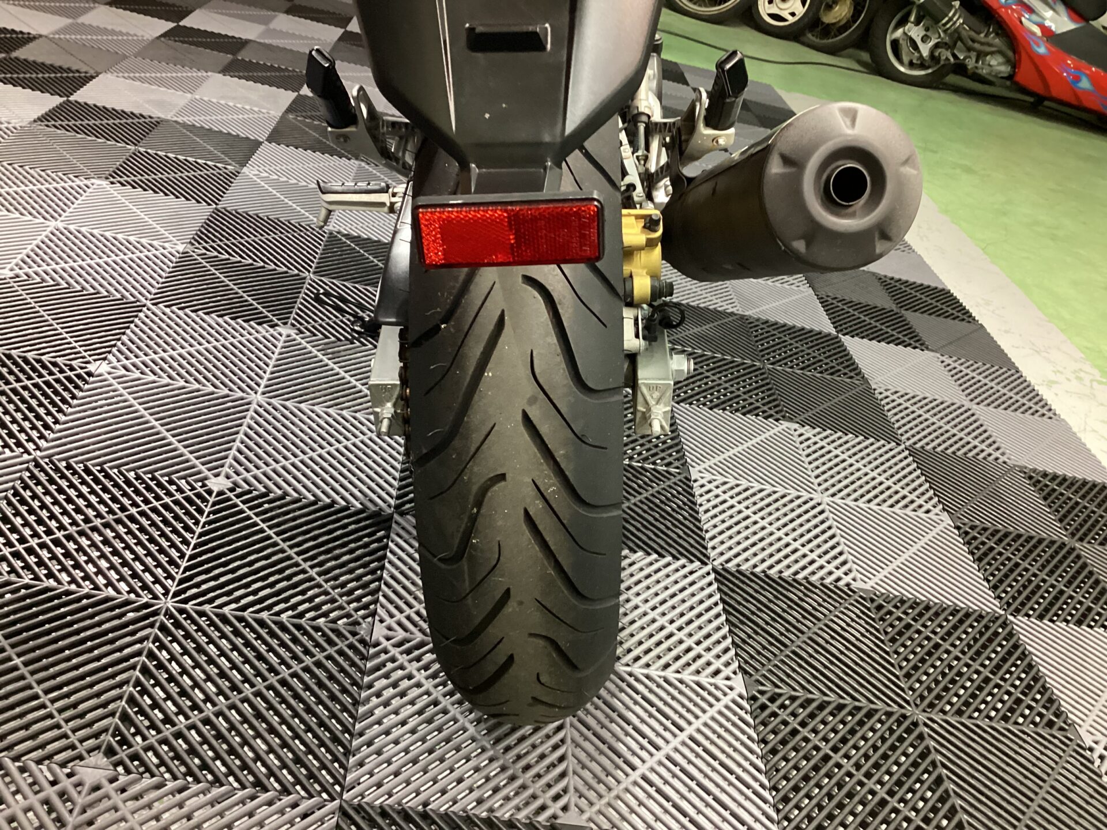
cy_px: 415
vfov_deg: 45.4
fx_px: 991
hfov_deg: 58.4
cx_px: 554
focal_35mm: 31
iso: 400
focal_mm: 3.3
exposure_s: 1/30
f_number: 2.4
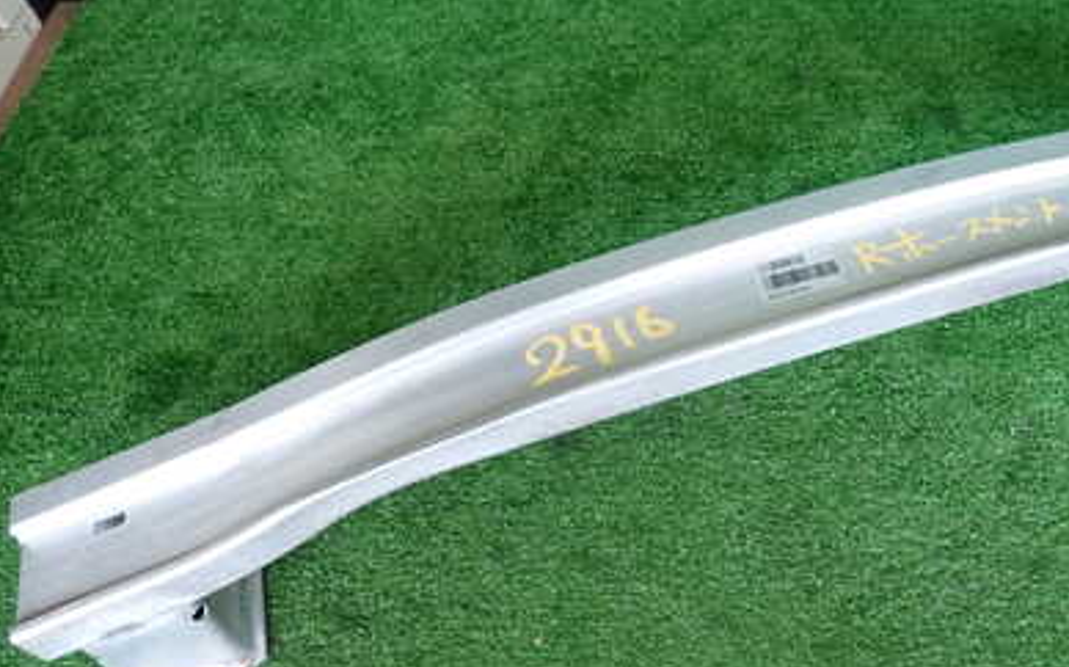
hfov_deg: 47.4
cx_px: 714
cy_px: 287
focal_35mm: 41
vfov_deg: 31.2
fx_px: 1194
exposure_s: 1/125
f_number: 2
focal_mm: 4.5
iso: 200
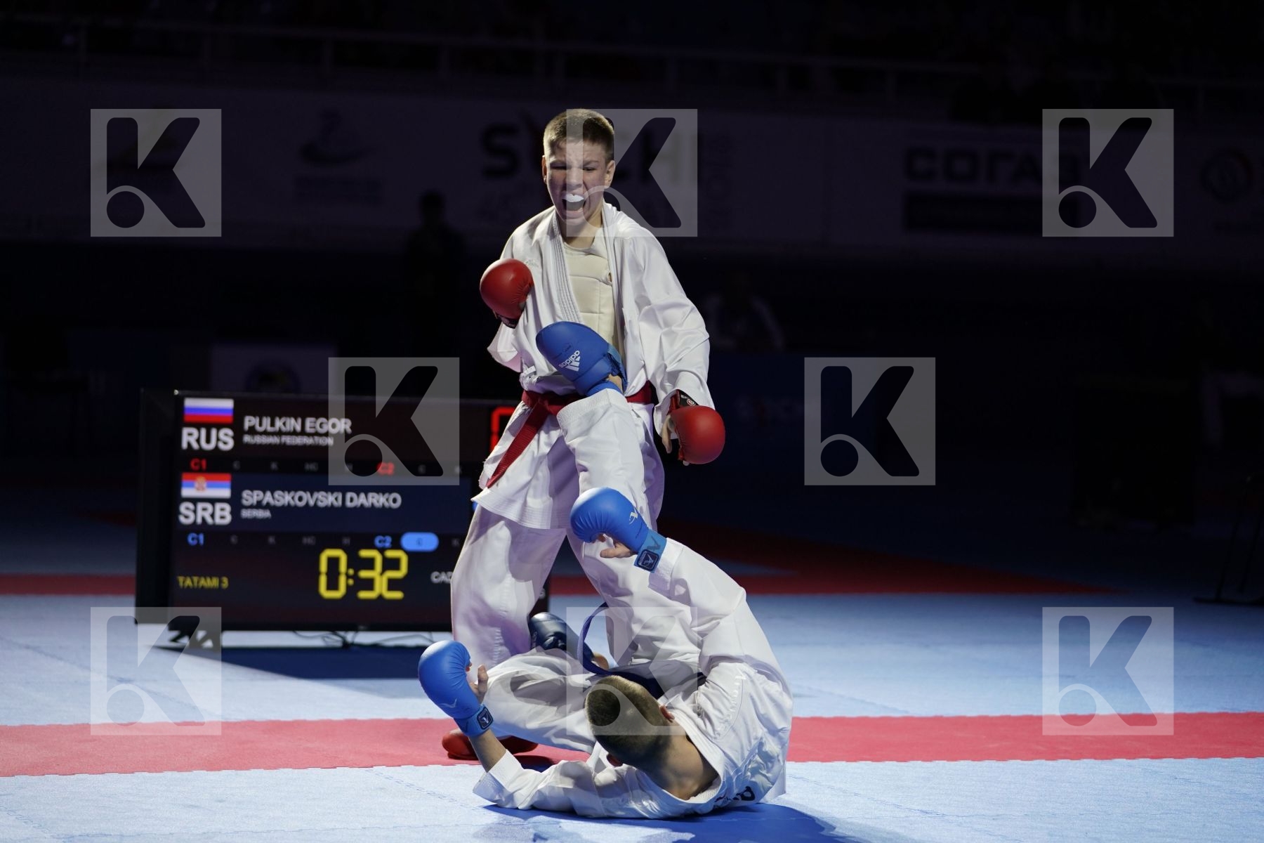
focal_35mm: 115
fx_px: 4037
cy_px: 422
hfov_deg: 17.8
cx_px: 632
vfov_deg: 11.9
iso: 1250
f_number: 2.8
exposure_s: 1/1000
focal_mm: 115
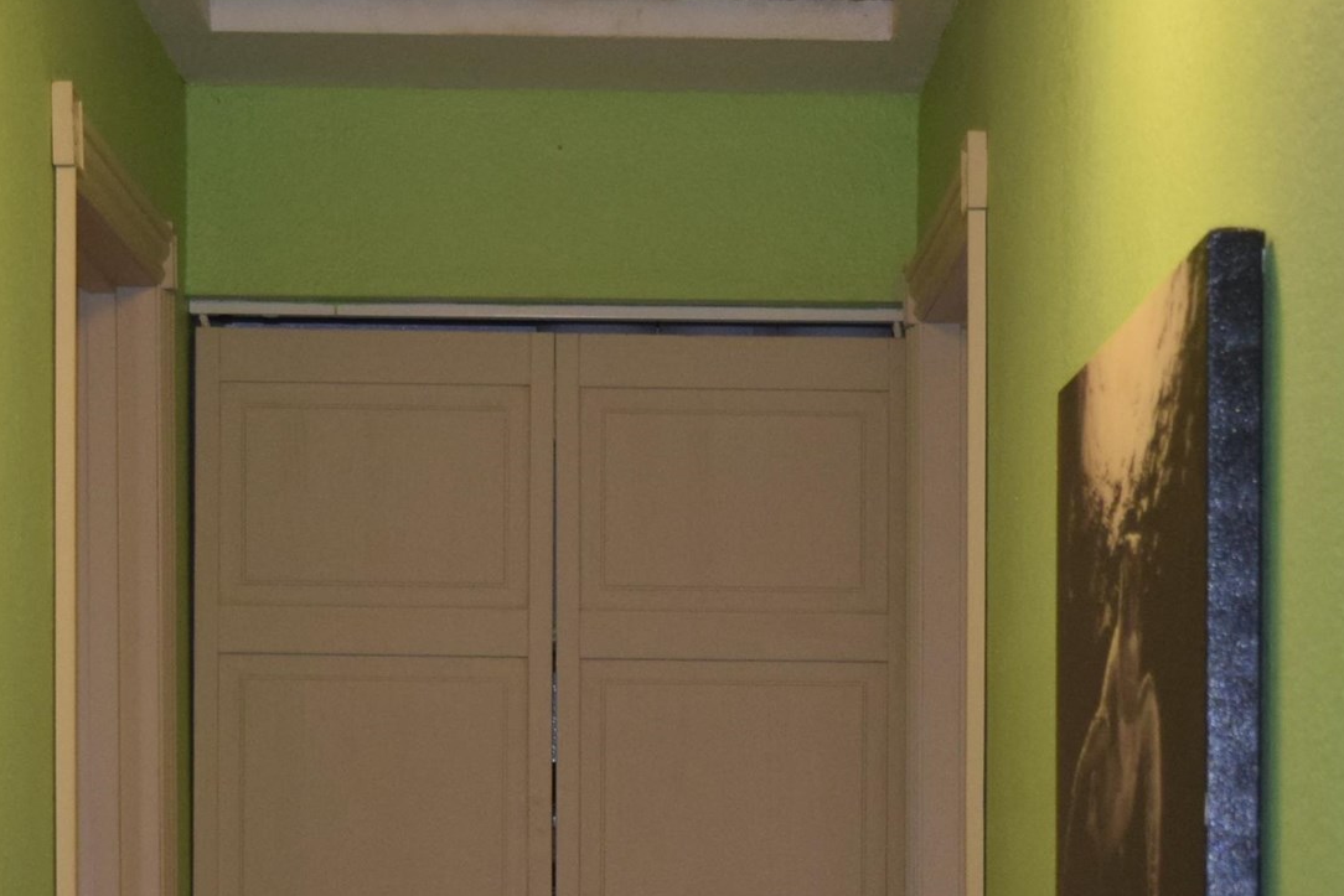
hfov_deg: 20.0
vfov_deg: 13.1
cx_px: 746
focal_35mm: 102
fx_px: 3808
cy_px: 1038
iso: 1100
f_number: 4
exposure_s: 1/80
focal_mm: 24
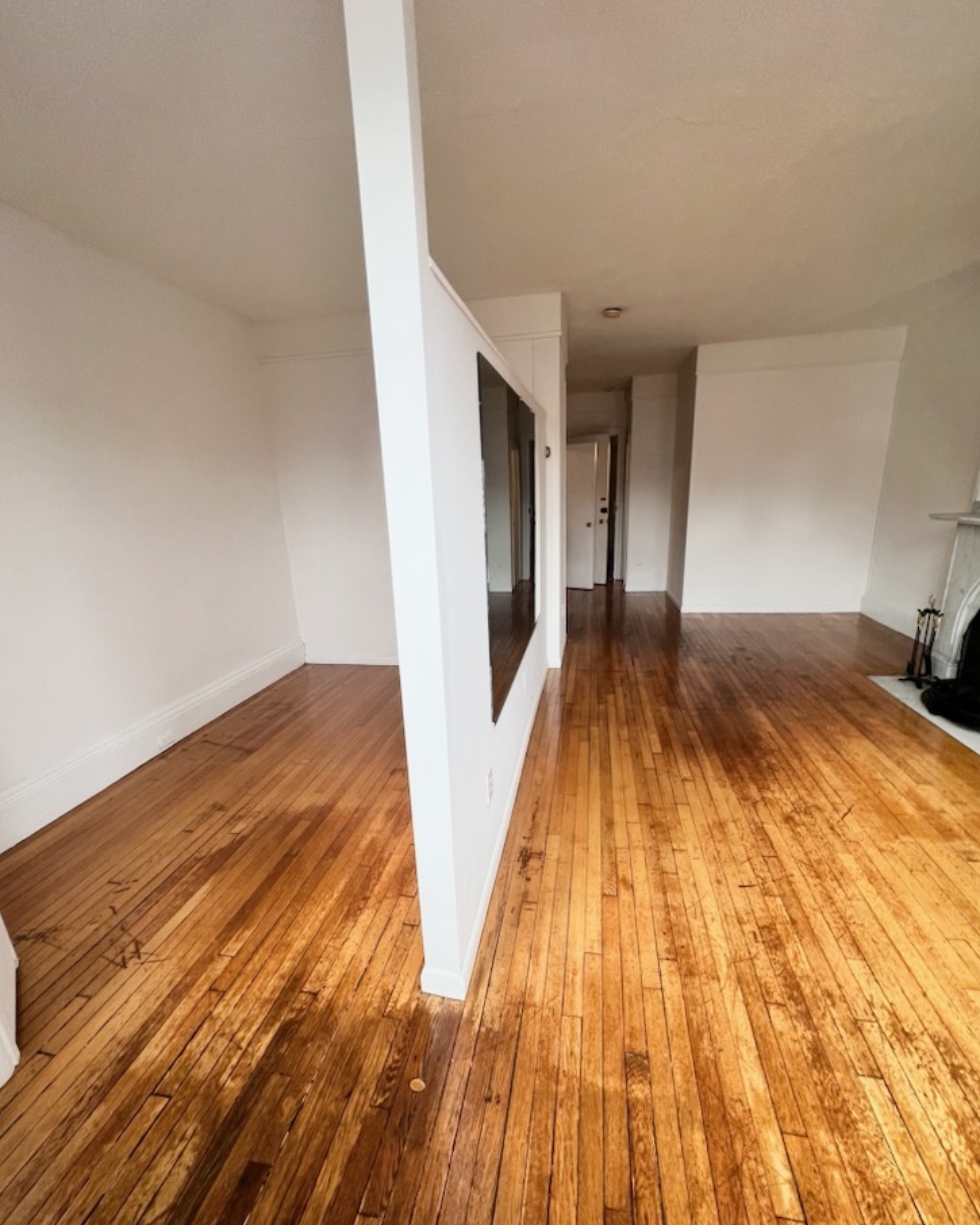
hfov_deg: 88.0
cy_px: 652
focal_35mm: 14
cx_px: 488
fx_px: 507
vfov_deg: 100.6
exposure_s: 1/121
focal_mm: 1.57
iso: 64
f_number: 1.8
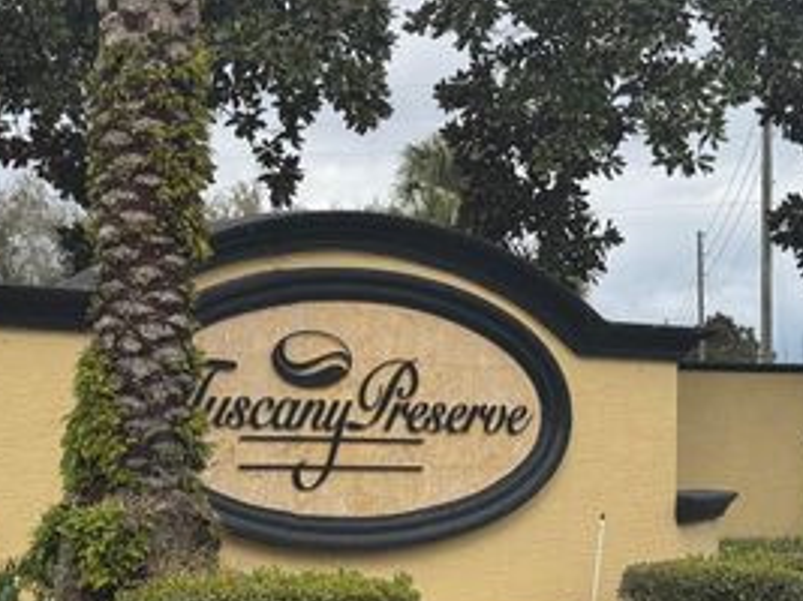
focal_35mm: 90
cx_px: 226
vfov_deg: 16.4
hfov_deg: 21.6
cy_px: 335
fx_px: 2087
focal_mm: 6.76
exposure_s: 1/2611
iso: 64
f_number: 1.78
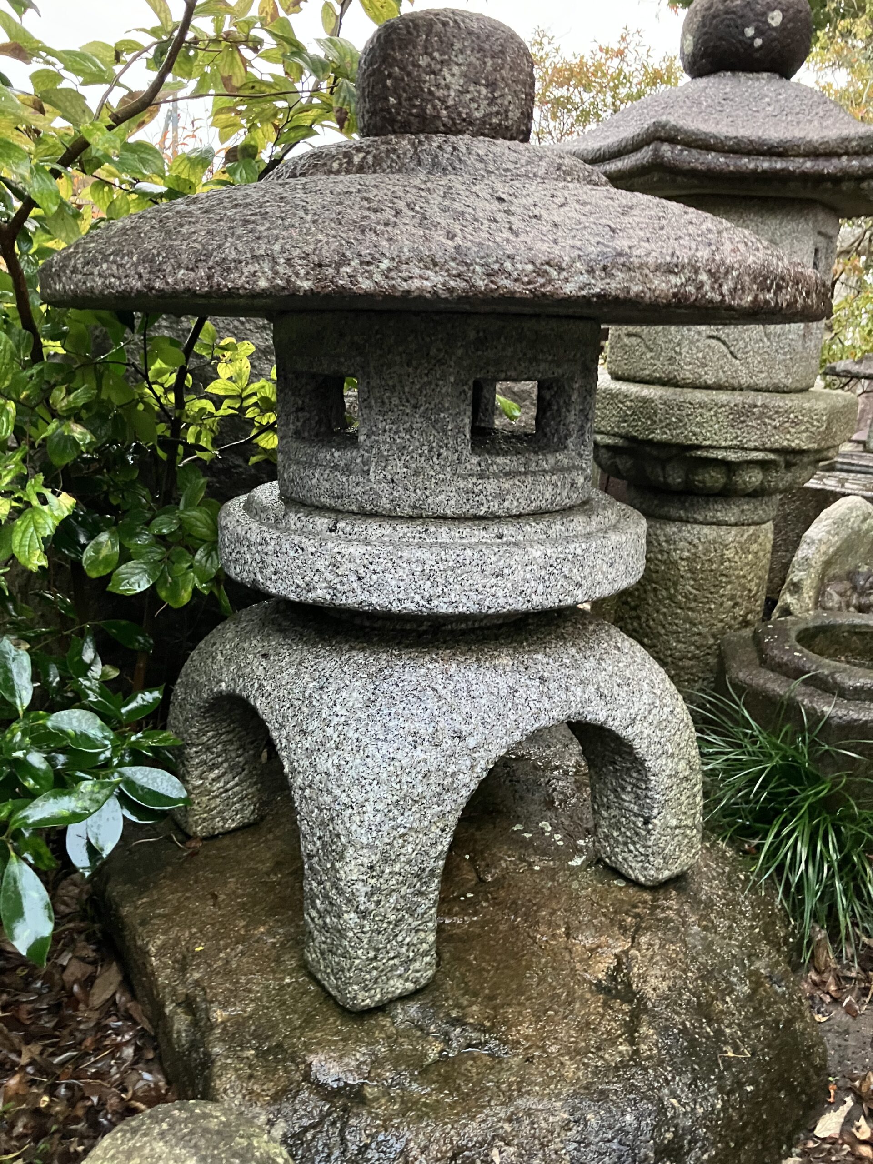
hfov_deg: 49.7
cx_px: 436
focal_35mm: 28
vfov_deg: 63.4
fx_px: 942
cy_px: 582
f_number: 1.8
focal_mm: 3.99
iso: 500
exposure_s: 1/30
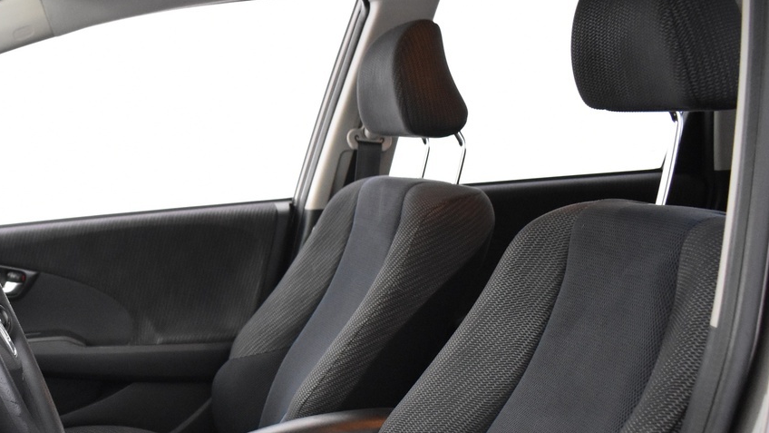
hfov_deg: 36.4
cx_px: 98
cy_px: 401
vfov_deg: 21.7
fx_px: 1101
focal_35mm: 54
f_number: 3.5
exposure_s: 1/30
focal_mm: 18
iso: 2500
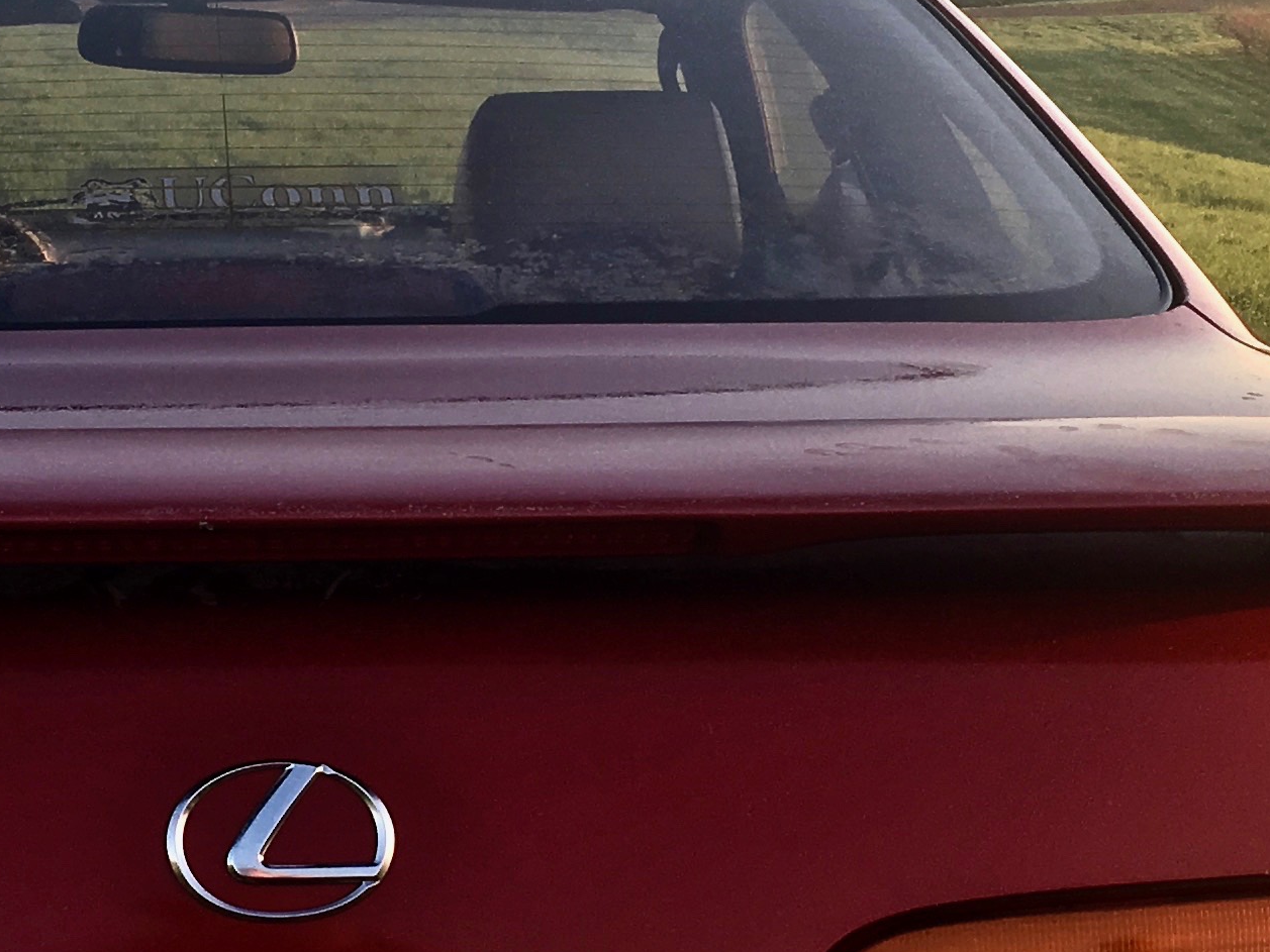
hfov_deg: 20.8
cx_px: 231
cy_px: 537
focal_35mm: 93
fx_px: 3412
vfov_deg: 15.9
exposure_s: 1/407
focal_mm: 4.15
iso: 25
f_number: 2.2
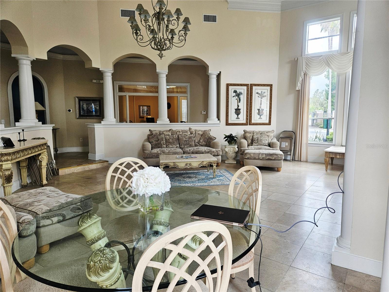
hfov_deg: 73.9
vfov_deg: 58.9
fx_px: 258
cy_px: 146
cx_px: 194
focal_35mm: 23
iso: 80
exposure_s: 1/208
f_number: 1.8
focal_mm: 5.4
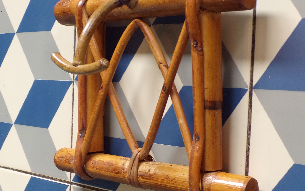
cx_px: 153
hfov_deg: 34.0
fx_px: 499
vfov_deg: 21.6
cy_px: 108
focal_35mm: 60
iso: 200
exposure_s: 1/30
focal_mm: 7.6
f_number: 3.4
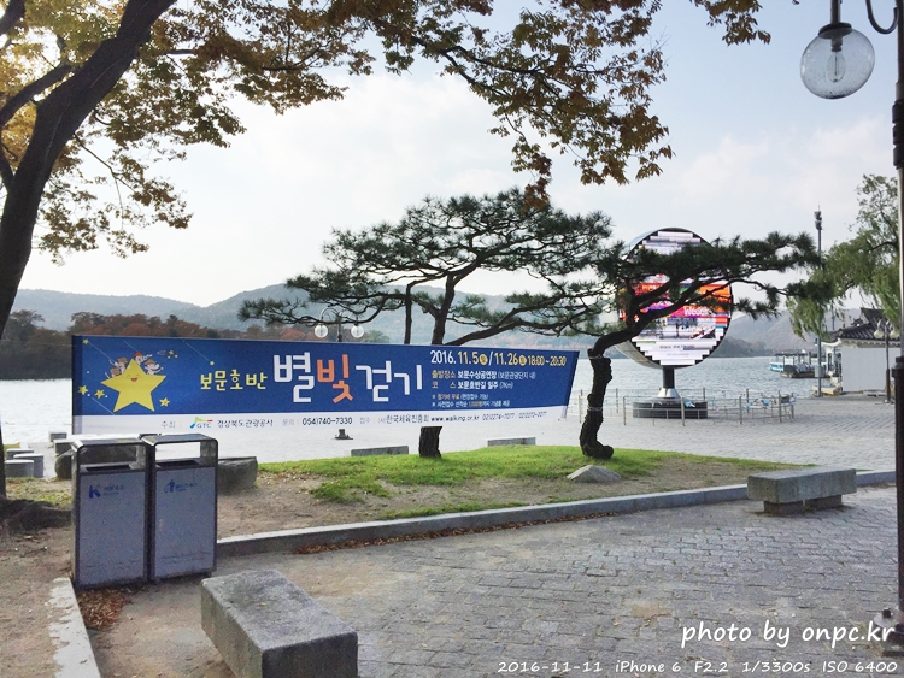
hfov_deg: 61.6
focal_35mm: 29
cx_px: 452
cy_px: 339
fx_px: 758
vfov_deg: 48.3
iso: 32
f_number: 2.2
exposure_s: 1/3300
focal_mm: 4.15
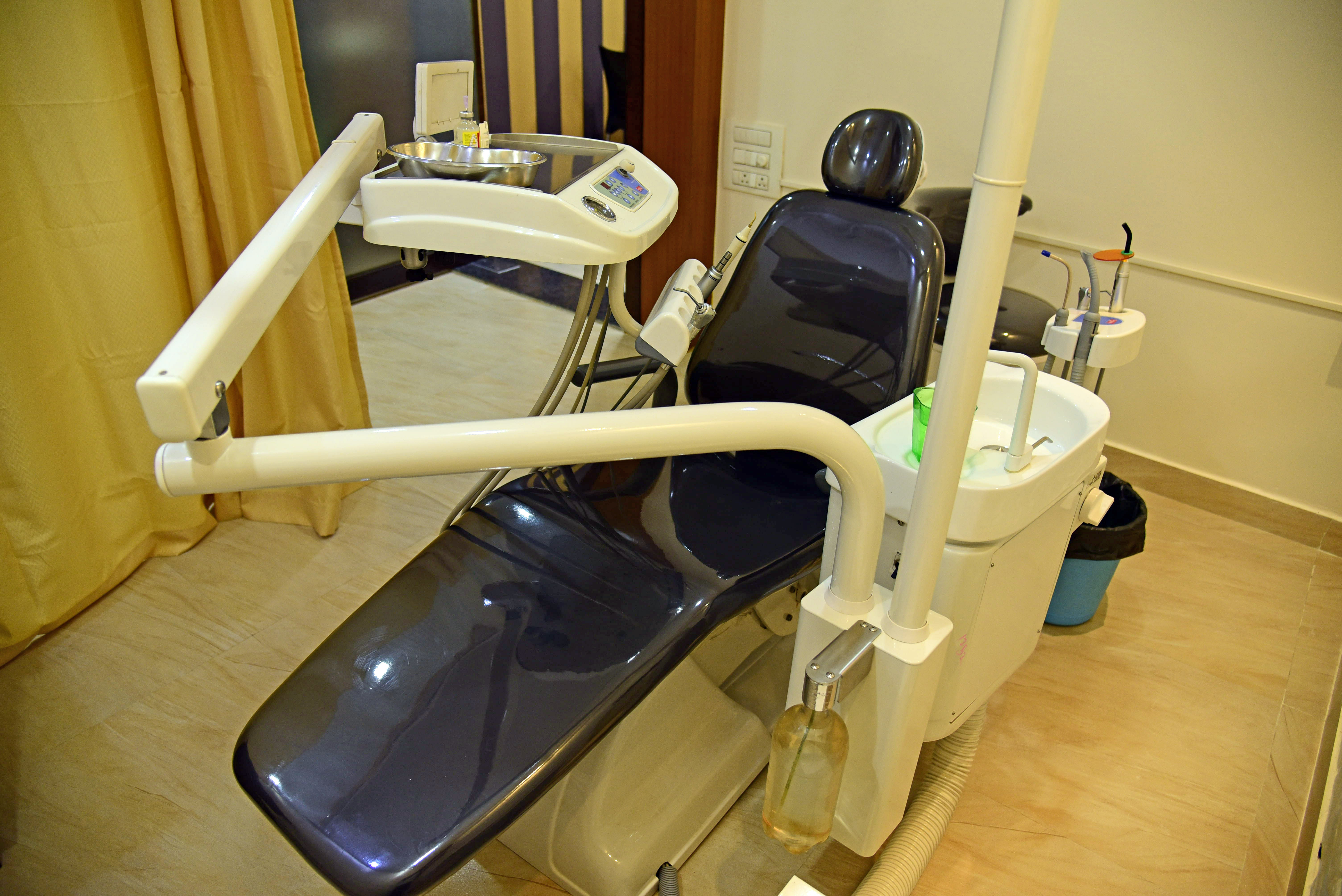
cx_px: 671
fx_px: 895
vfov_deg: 53.2
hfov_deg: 73.7
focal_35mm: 24
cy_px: 448
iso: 720
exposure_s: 1/50
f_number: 4
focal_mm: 24
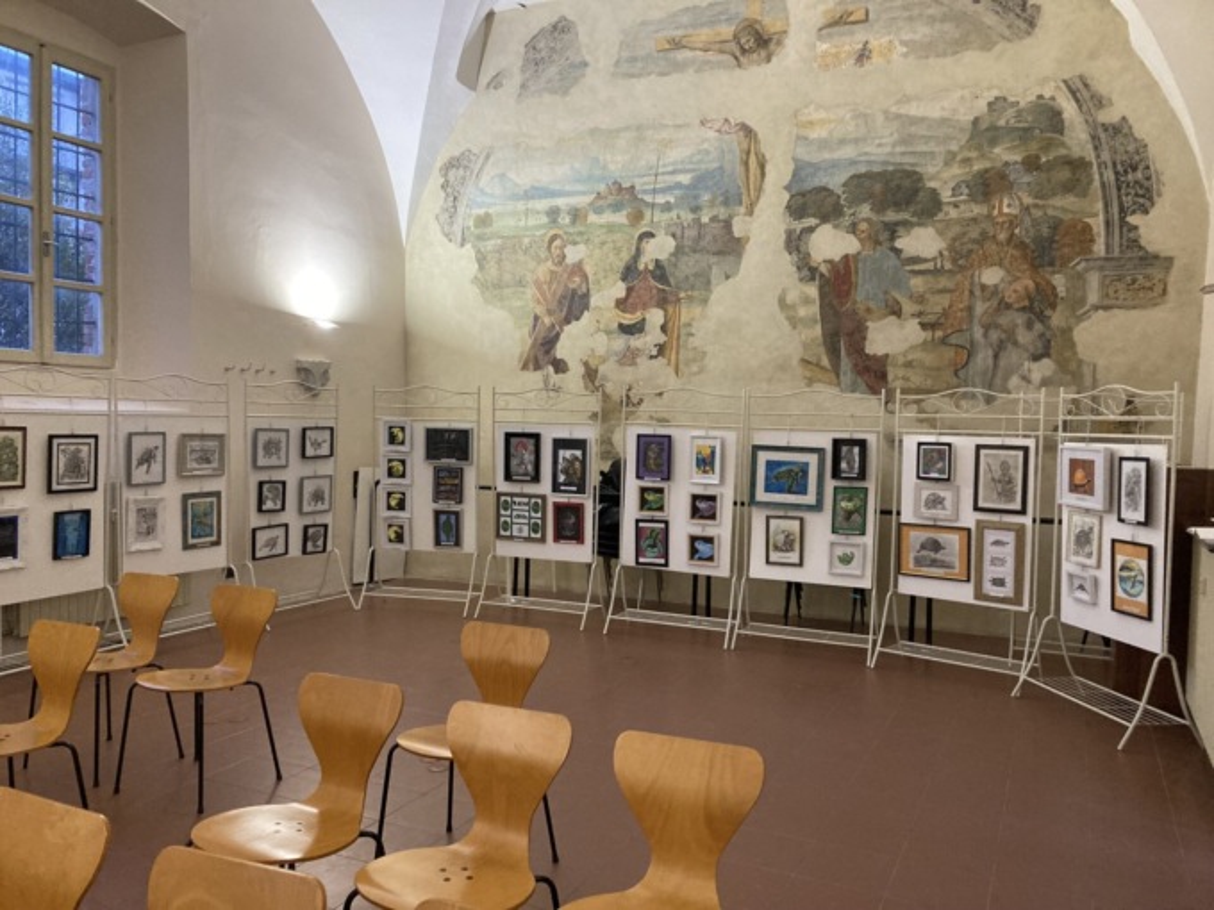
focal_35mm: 28
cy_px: 455
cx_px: 607
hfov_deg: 63.4
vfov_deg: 49.7
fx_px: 982
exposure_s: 1/53
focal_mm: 3.99
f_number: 1.8
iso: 320
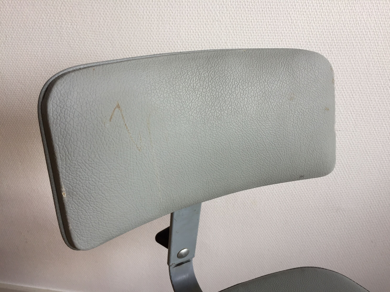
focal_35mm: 29
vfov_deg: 48.2
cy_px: 146
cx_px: 195
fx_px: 327
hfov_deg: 61.7
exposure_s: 1/100
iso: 50
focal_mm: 4.15
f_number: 2.2
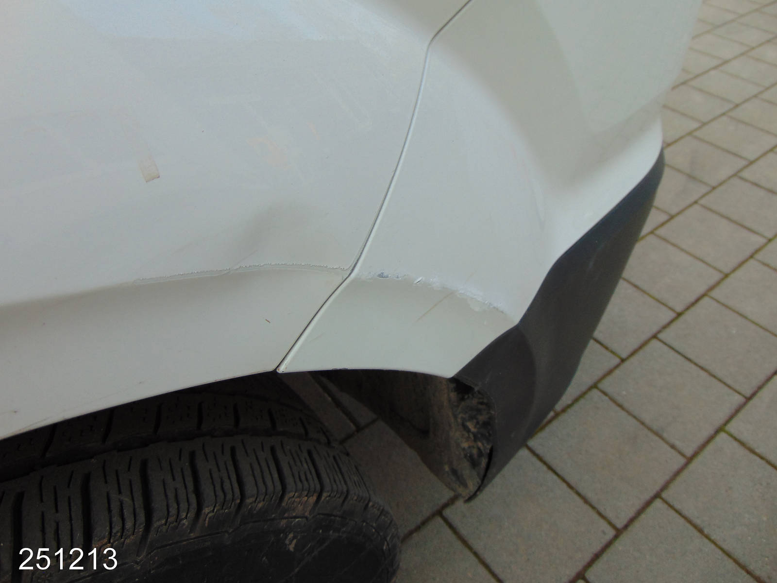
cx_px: 388
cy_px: 292
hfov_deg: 69.4
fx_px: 561
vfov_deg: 54.9
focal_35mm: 25
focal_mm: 4.5
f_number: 3
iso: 80
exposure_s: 1/200
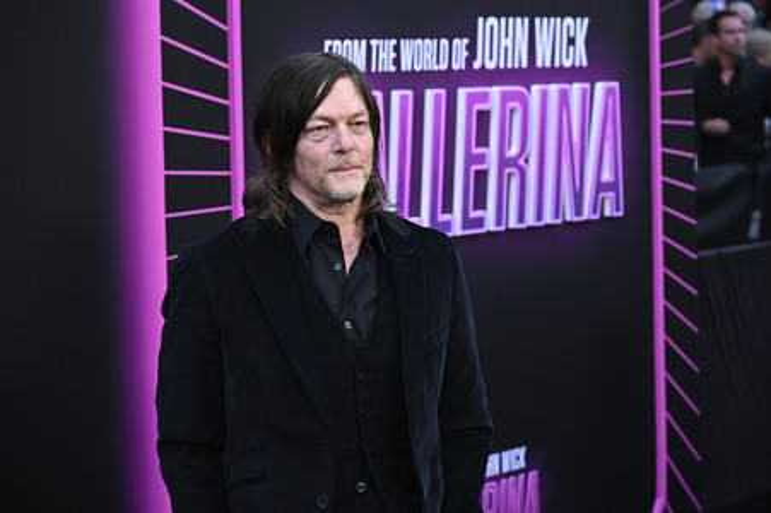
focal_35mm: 105
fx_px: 2247
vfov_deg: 13.0
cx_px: 386
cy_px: 256
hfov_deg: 19.5
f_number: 5.6
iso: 1600
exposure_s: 1/320
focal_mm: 105
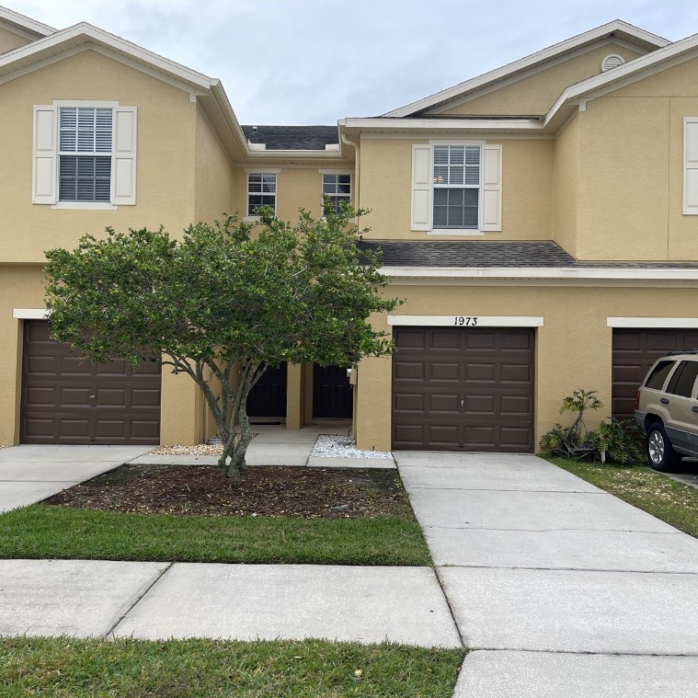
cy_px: 351
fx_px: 707
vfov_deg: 52.5
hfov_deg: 52.5
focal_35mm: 31
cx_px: 341
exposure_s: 1/2012
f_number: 1.6
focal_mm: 5.1
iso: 50
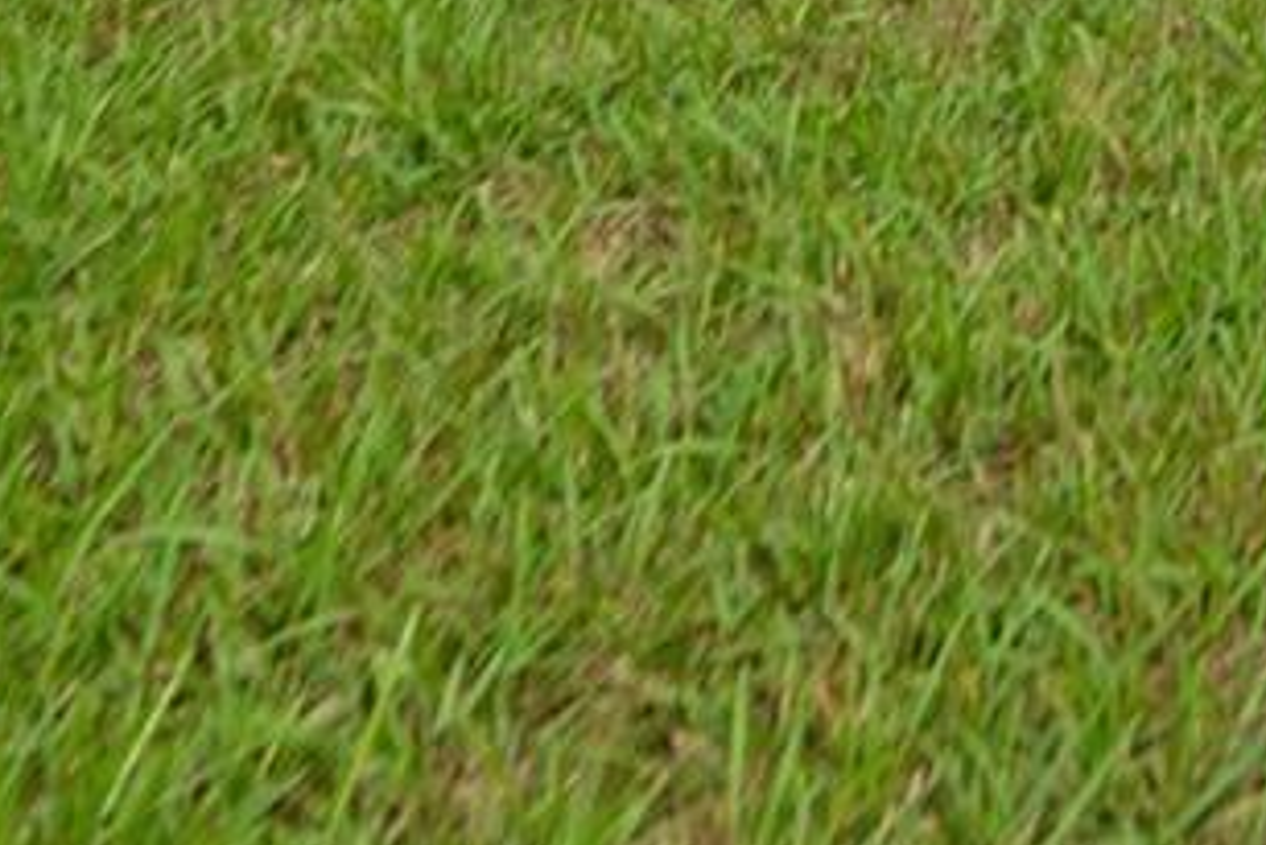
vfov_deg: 15.0
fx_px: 2568
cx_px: 2186
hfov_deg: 20.7
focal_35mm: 73
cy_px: -880
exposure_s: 1/1000
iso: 160
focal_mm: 14
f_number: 7.1
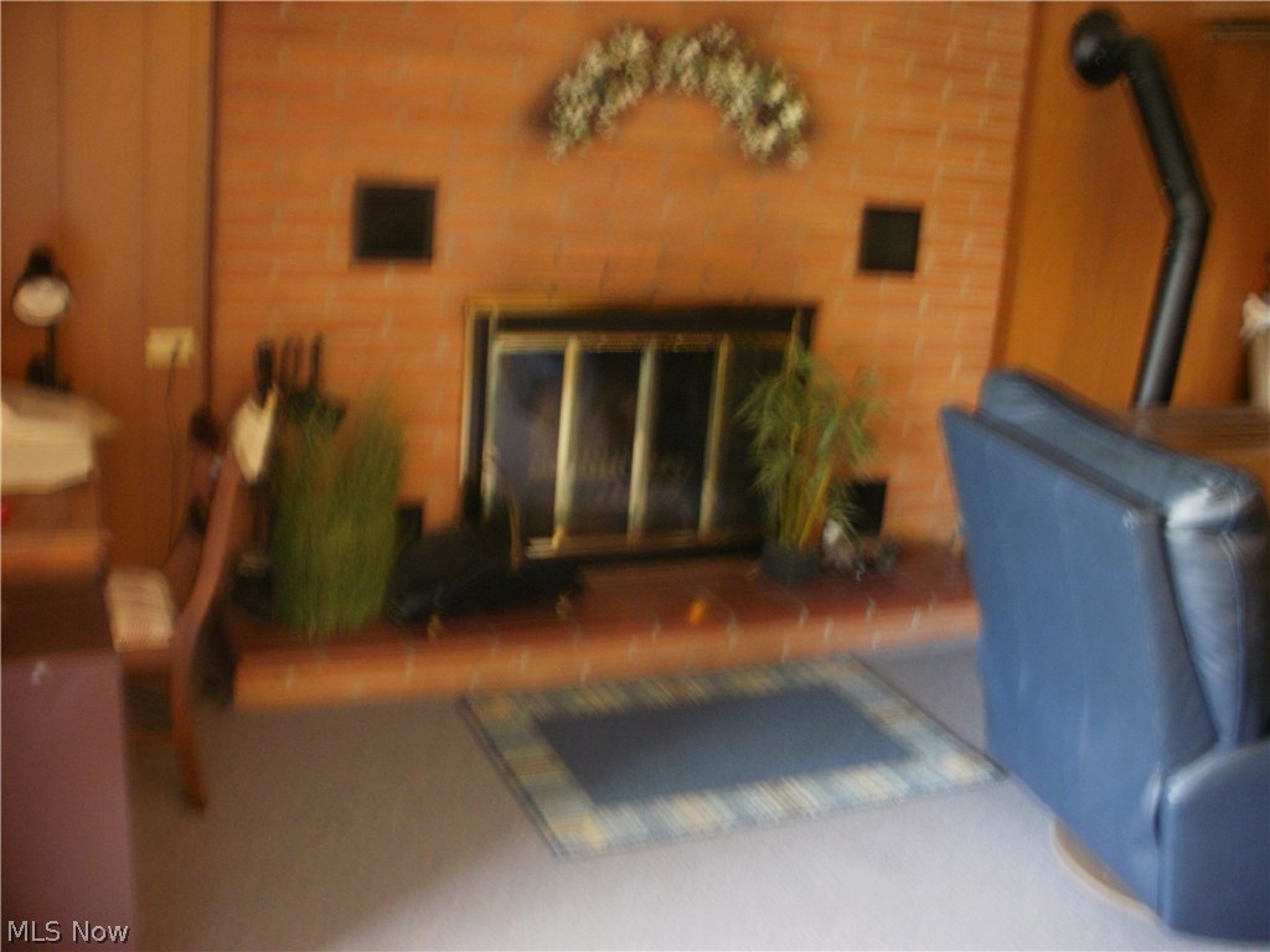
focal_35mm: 36
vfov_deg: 39.7
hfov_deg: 51.4
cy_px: 476
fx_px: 1321
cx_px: 635
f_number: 3.5
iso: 200
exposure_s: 1/2
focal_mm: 6.3
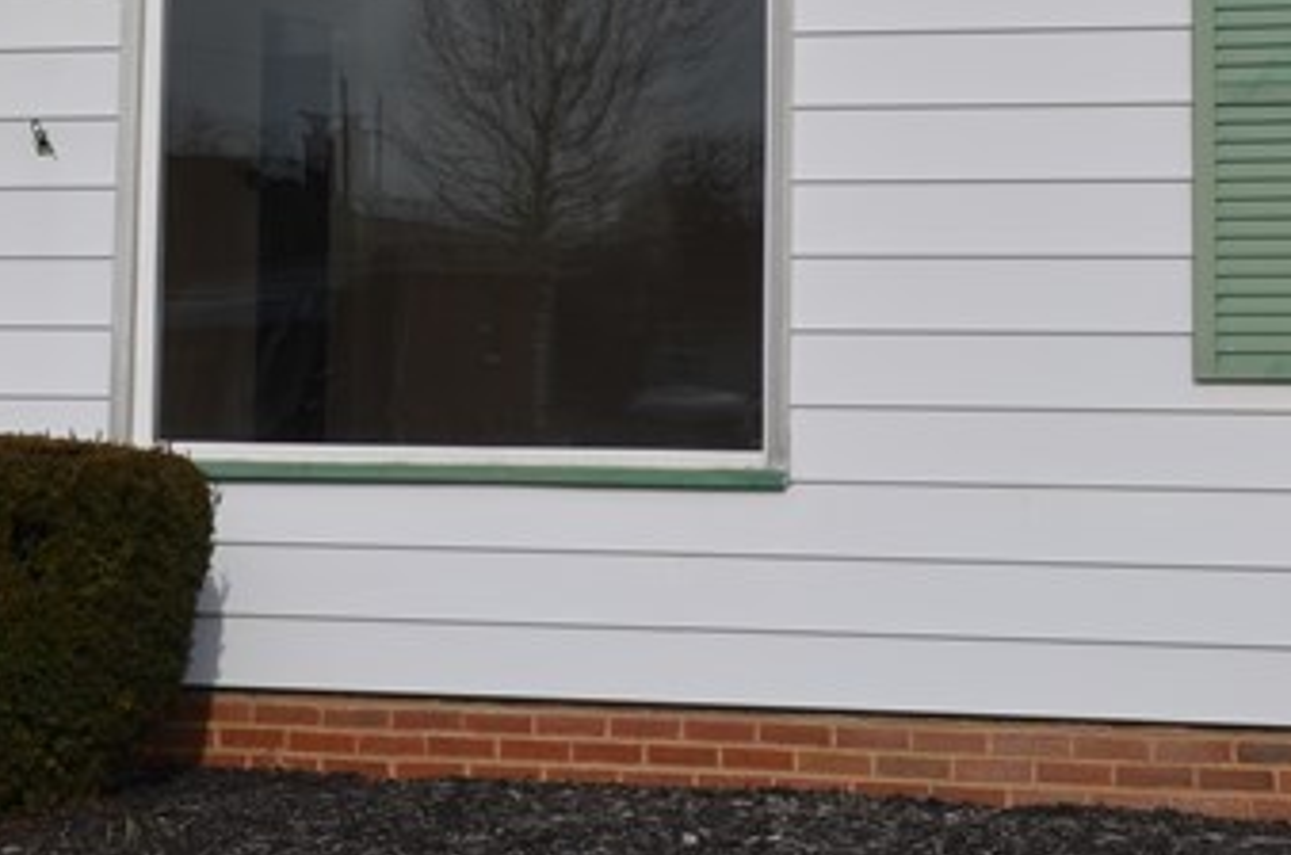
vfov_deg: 11.6
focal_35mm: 116
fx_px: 4152
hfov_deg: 17.6
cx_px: 441
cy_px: -113
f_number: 10
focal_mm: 24
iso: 100
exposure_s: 1/400
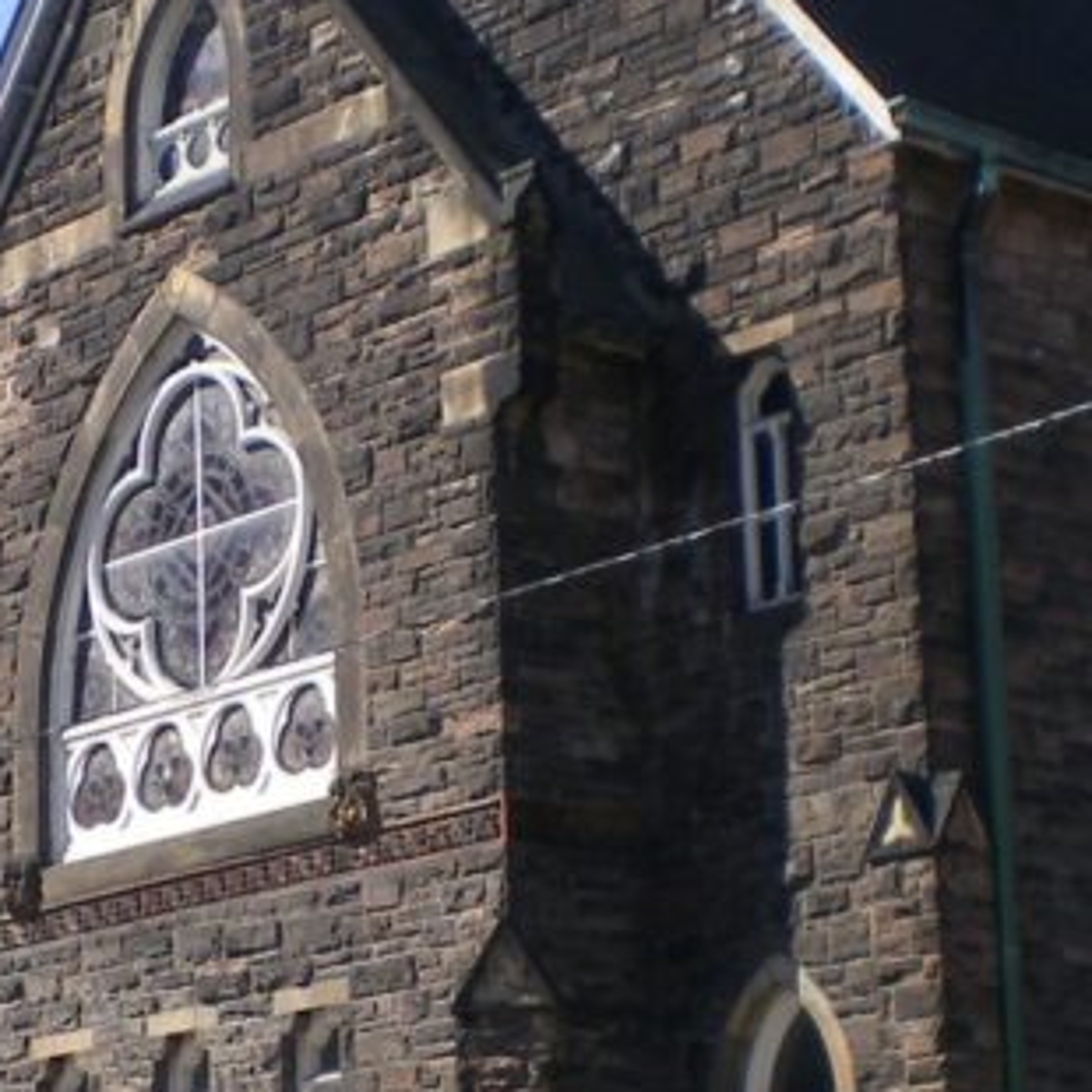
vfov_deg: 15.7
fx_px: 3962
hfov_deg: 15.5
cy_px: 620
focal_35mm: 111
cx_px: 134
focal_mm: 6.3
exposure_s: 1/250
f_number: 4.6
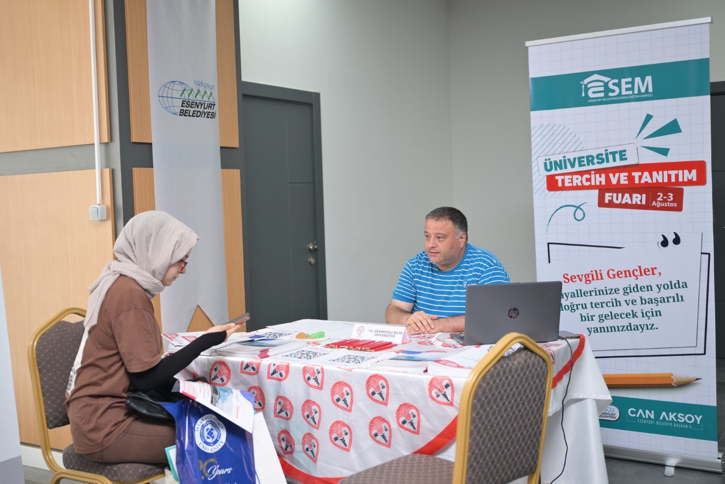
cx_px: 362
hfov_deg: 51.9
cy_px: 242
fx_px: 745
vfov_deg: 35.9
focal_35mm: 37
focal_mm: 37
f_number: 2.8
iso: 500
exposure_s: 1/200
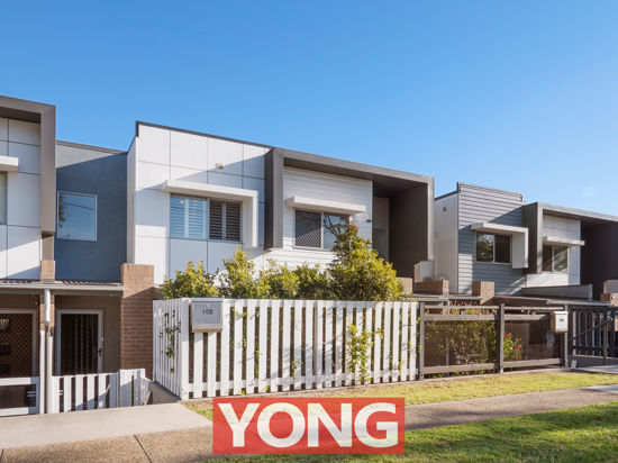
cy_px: 232
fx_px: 250
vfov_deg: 85.6
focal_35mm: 14
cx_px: 309
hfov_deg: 102.1
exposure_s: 1/160
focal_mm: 7
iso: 200
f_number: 7.1
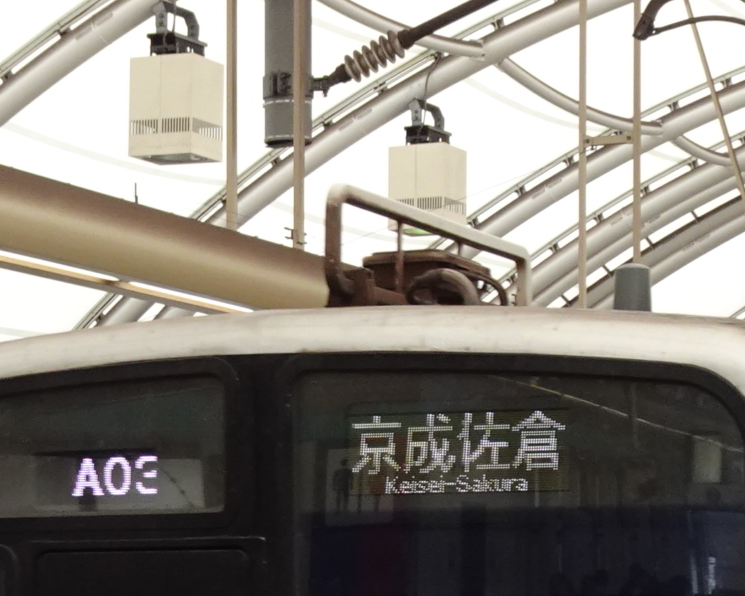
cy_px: 796
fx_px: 2999
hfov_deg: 14.1
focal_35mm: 136
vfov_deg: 11.1
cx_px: 182
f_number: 4
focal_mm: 6.64
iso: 200
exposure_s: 1/250
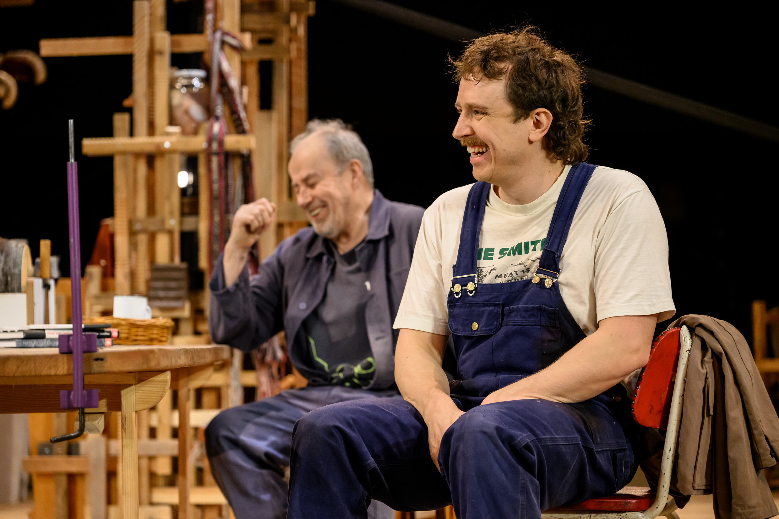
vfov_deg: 12.5
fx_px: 2380
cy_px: 260
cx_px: 390
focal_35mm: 110
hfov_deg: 18.6
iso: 2500
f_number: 4
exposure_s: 1/200
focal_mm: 110
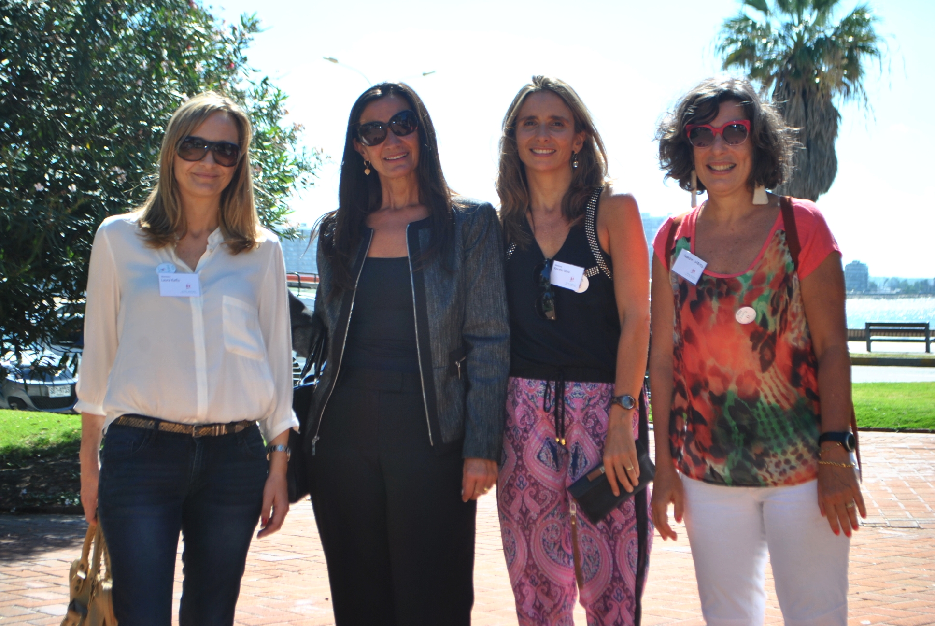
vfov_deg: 19.0
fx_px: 1872
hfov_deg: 28.0
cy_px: 313
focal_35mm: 72
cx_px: 468
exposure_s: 1/200
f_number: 5.6
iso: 100
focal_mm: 48
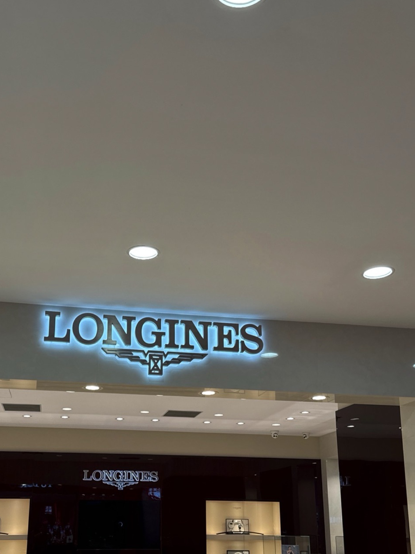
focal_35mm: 39
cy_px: 388
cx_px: 164
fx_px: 623
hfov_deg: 36.7
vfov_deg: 46.8
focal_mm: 6.86
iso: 50
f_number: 1.78
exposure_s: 1/139
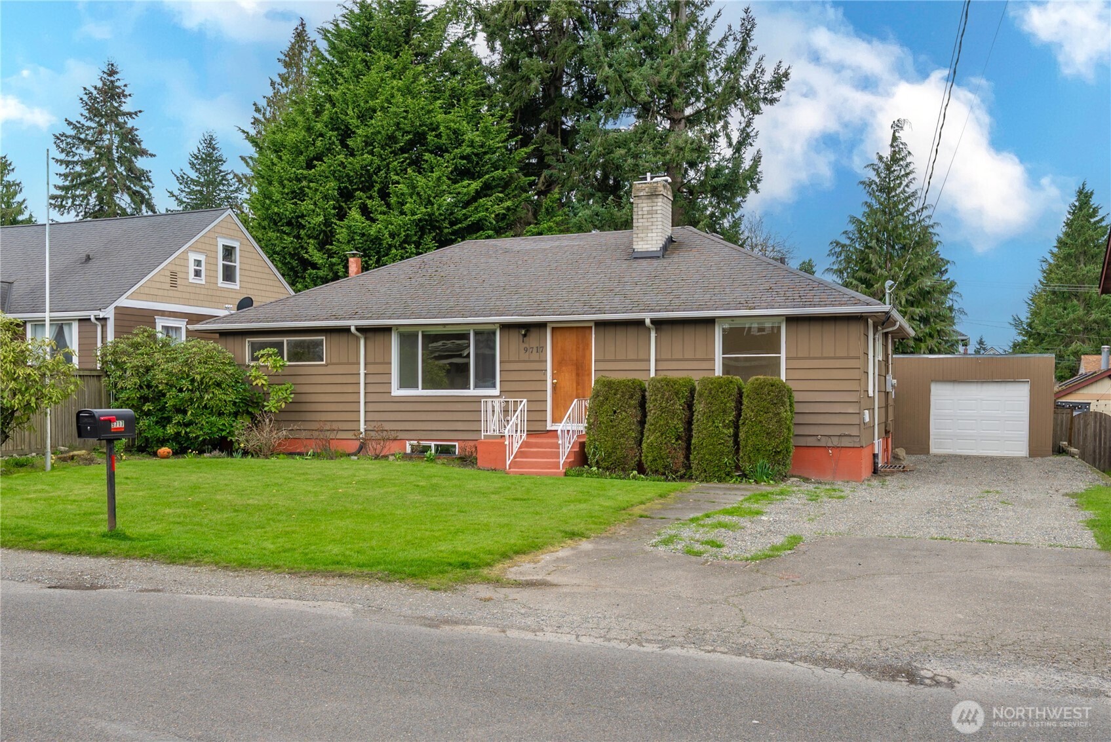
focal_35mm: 22
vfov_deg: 57.3
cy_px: 371
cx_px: 556
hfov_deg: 78.6
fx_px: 679
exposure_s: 1/30
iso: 80
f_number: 7.1
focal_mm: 22
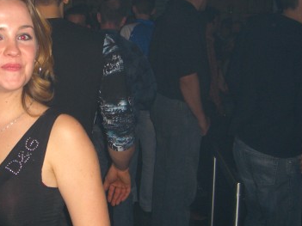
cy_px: 97
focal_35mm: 65
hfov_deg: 29.3
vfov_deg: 22.6
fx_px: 567
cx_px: 71
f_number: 2.8
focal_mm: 7.9
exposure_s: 1/60
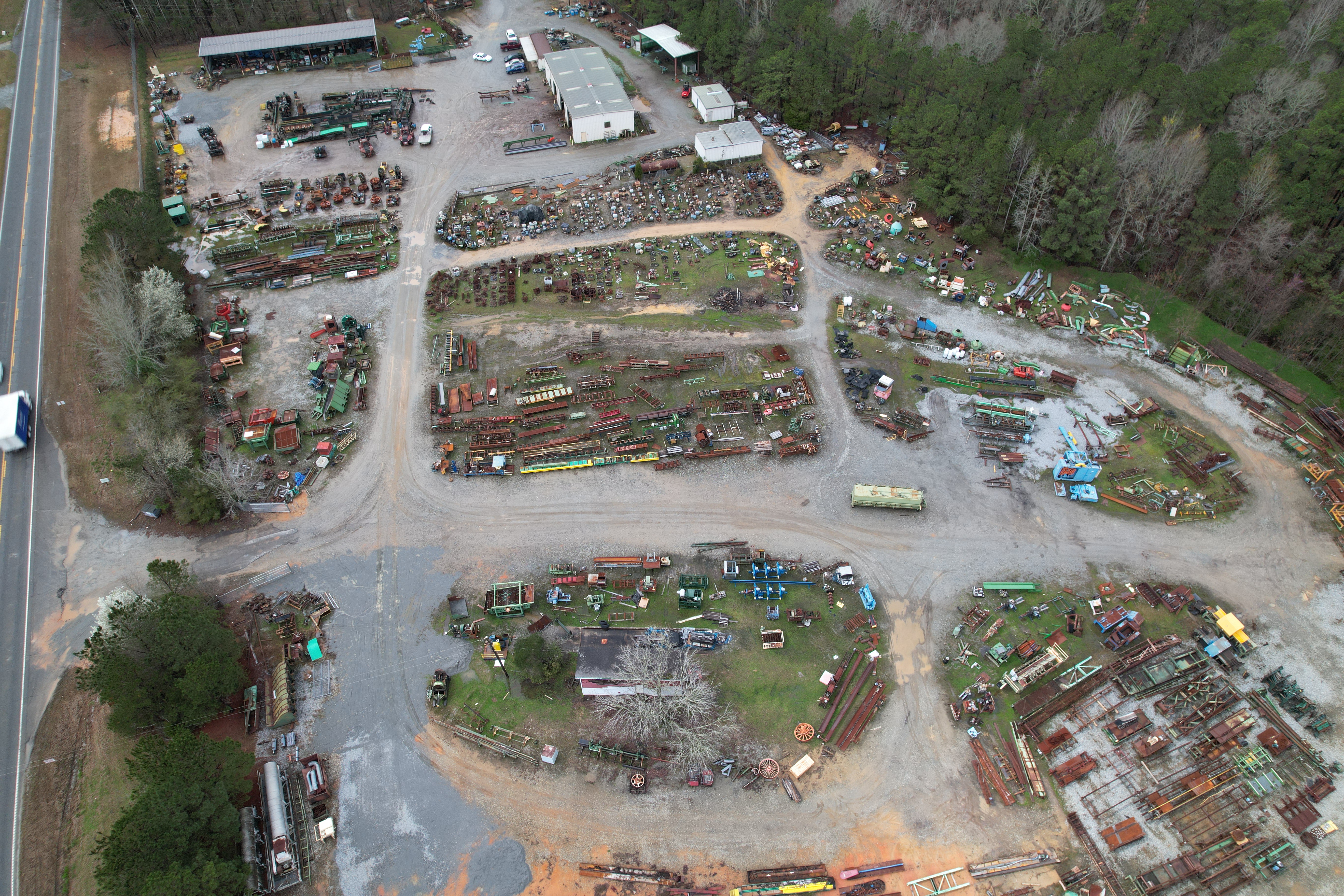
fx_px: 821
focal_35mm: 22
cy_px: 448
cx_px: 672
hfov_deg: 78.6
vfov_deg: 57.2
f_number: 2.8
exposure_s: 1/25
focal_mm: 8.38
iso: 100
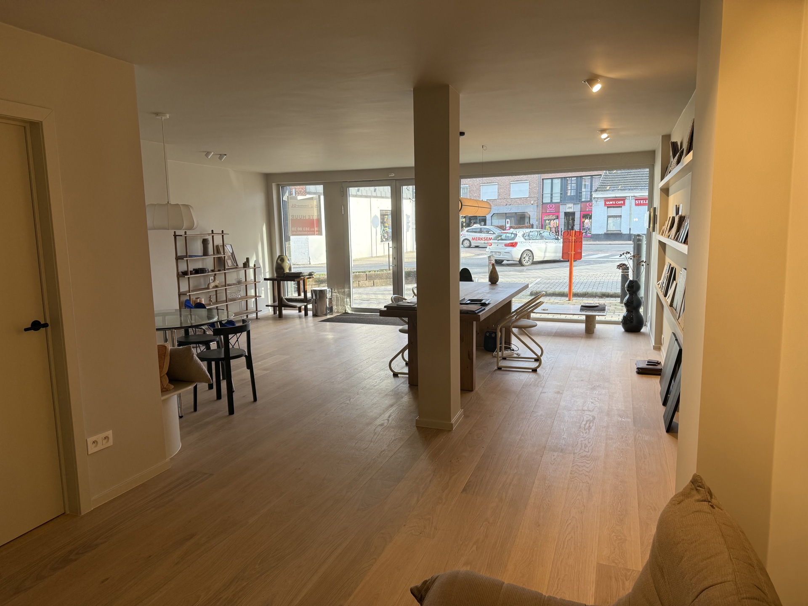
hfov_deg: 71.6
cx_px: 404
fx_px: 560
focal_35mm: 24
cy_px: 303
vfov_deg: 56.8
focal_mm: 6.76
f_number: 1.78
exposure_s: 1/230
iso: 125
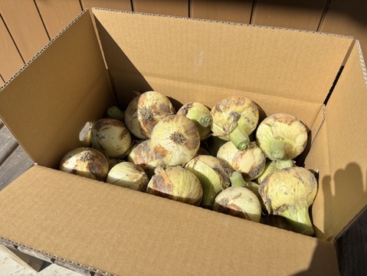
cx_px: 184
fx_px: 276
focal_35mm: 26
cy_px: 138
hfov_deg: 67.3
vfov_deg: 53.1
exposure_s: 1/4630
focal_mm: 5.96
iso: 50
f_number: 1.6
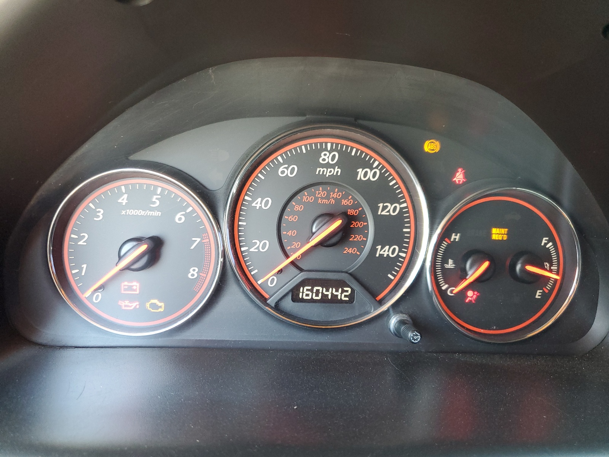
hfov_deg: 67.3
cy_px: 228
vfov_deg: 53.1
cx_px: 304
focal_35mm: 26
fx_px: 457
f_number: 1.5
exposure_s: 1/60.2
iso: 159
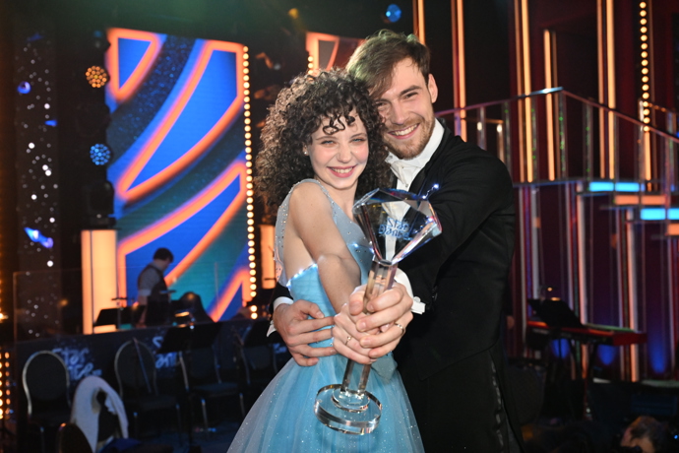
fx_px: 811
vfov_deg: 31.2
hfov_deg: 45.4
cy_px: 226
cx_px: 340
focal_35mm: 43
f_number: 5.6
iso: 5000
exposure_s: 1/250
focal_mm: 43
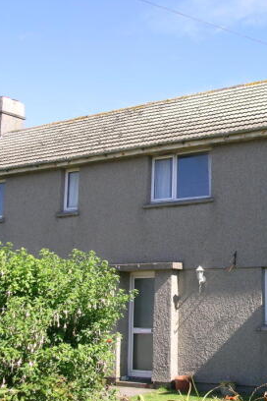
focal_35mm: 52
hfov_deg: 24.8
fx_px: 578
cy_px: 197
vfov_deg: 38.2
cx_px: 265
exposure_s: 1/172
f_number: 5.3
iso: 50
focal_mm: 7.2
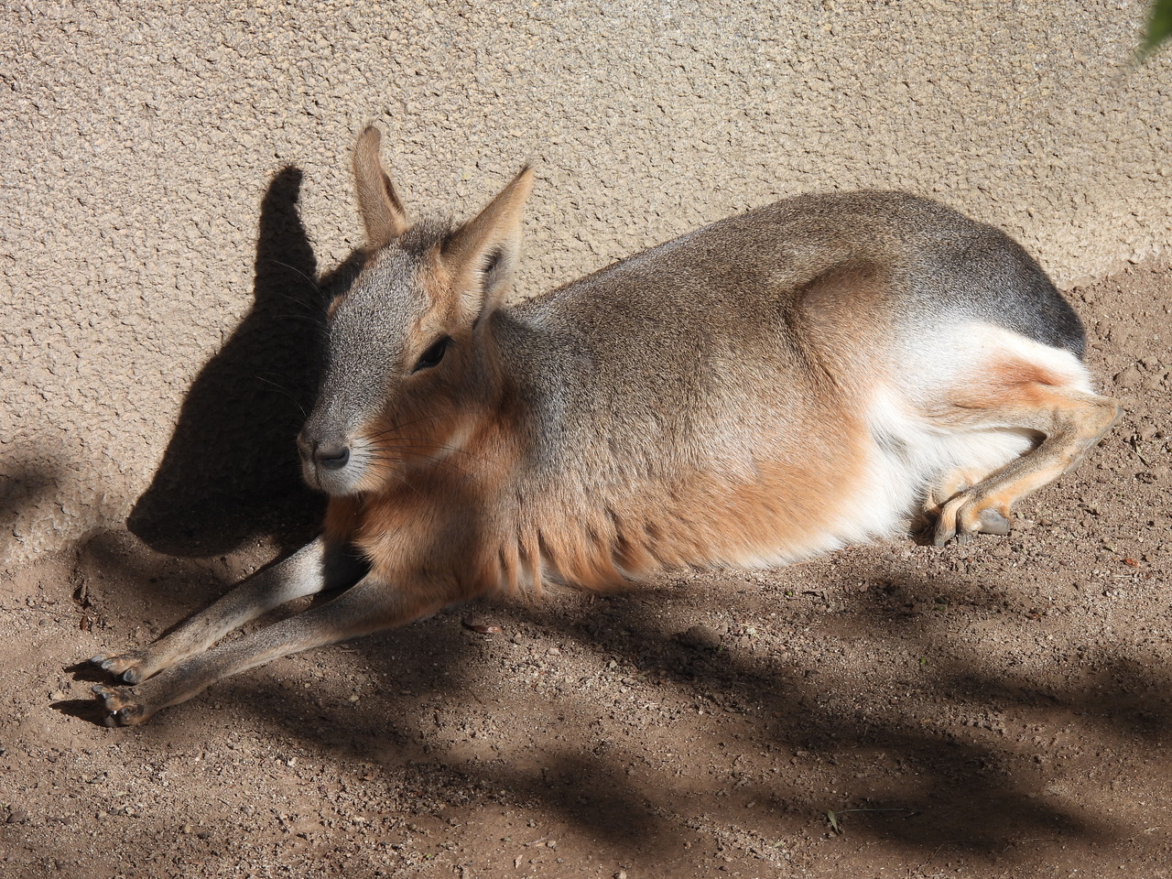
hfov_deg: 5.2
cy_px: 440
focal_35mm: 380
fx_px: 12866
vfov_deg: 3.9
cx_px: 586
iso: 100
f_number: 5
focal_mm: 67.8
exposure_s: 1/500
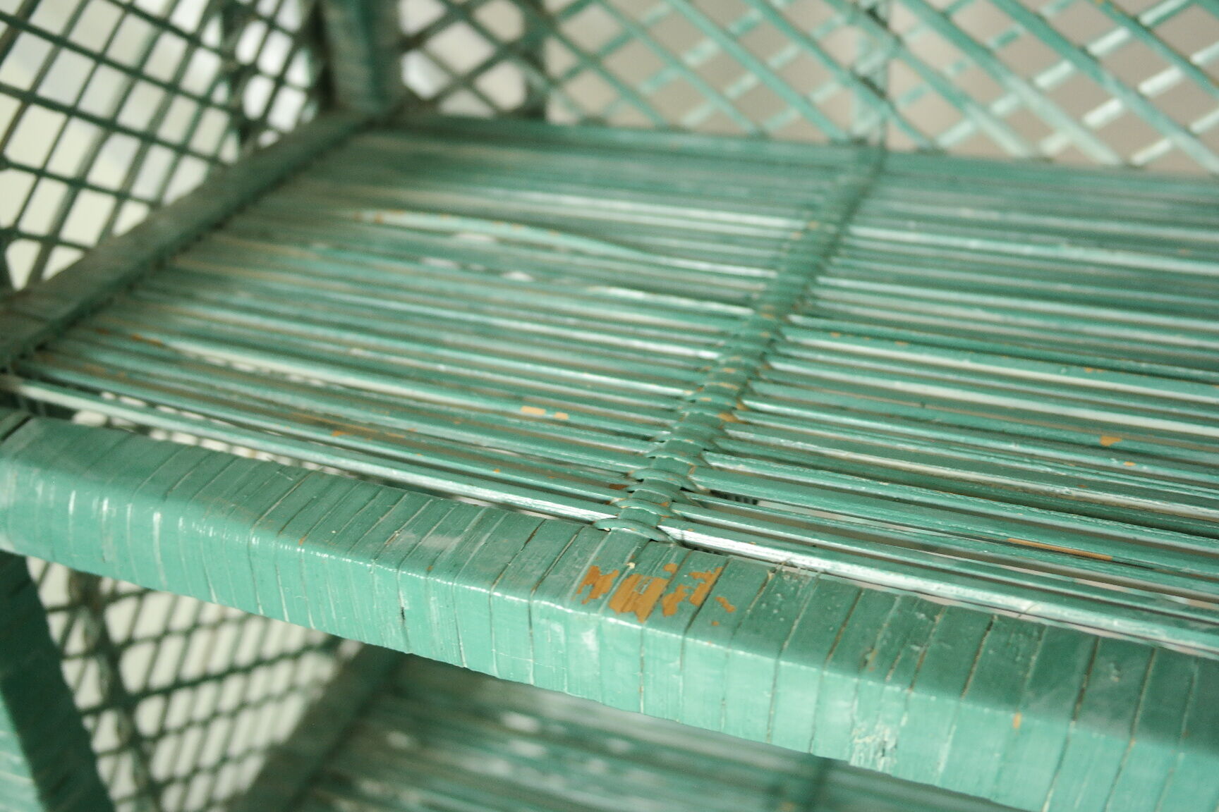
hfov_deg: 45.4
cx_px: 610
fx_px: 1456
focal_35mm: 43
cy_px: 406
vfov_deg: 31.2
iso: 800
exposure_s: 1/30
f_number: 5.6
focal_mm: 28
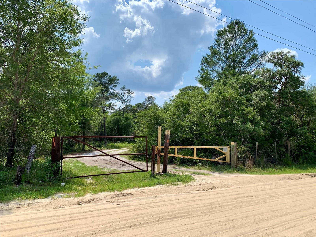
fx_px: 237
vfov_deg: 53.1
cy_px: 118
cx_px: 158
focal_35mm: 26
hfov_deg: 67.3
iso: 25
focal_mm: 4.25
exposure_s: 1/3521
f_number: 1.8
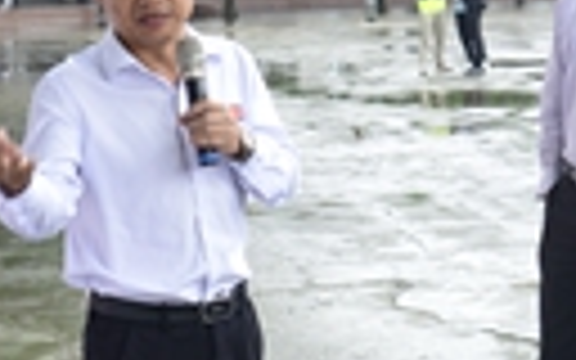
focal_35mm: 127
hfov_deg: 16.3
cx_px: 446
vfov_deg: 10.3
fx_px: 1994
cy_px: 238
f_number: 6.3
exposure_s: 1/50
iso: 800
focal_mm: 32
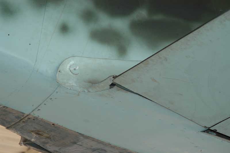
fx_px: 814
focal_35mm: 128
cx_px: 115
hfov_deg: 16.1
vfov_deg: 10.7
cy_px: 76
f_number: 5.6
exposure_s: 1/60
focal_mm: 85
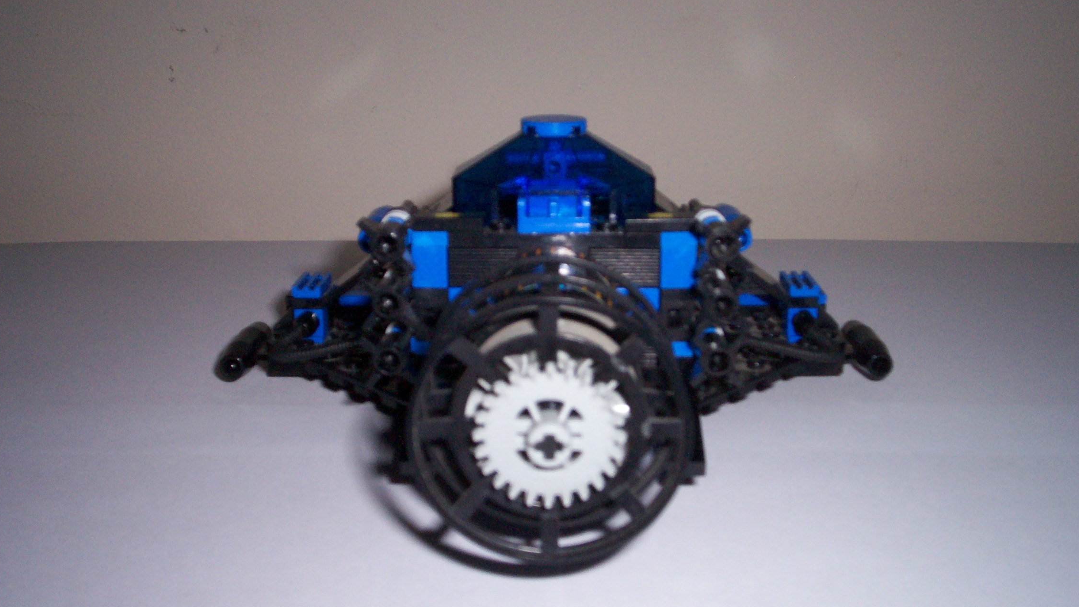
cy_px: 350
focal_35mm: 40
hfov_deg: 50.5
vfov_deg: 29.7
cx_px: 544
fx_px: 1144
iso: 140
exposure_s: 1/64
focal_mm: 5.9
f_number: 4.5
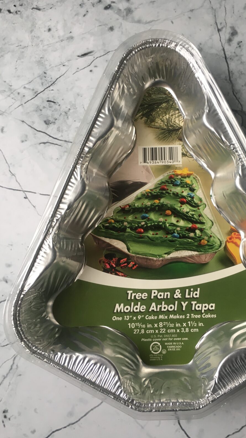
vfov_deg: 61.0
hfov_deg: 36.4
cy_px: 217
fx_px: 371
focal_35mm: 32
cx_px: 161
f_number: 2.2
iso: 50
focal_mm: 4.15
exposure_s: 1/30
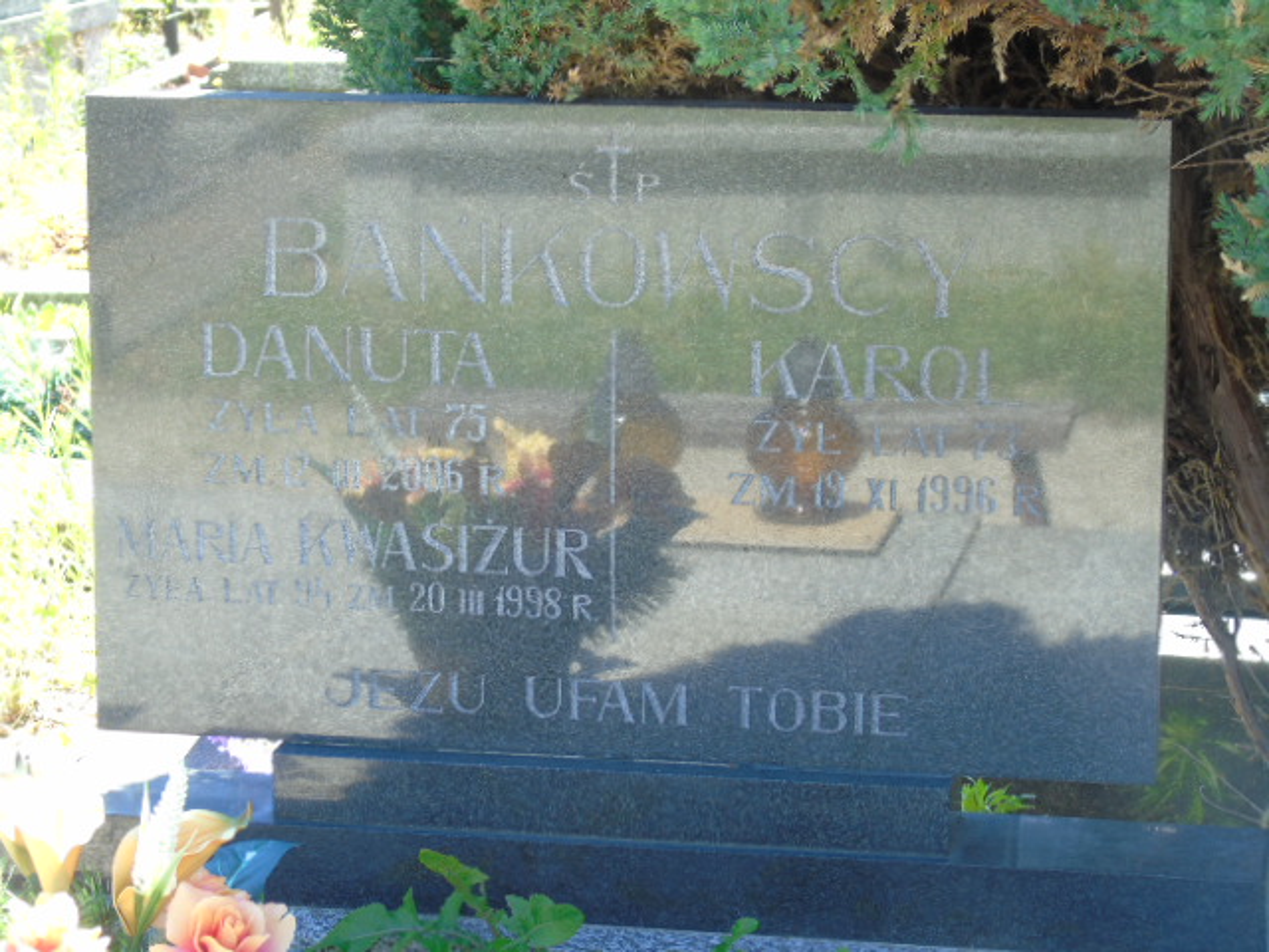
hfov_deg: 18.2
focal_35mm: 108
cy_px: 476
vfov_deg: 13.7
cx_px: 634
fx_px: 3959
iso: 80
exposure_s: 1/40
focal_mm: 19
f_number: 4.4
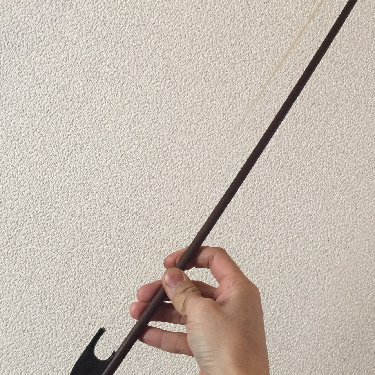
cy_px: 151
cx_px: 234
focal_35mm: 49
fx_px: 601
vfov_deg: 34.6
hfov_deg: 34.5
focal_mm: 4.15
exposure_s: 1/30
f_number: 2.2
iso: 160
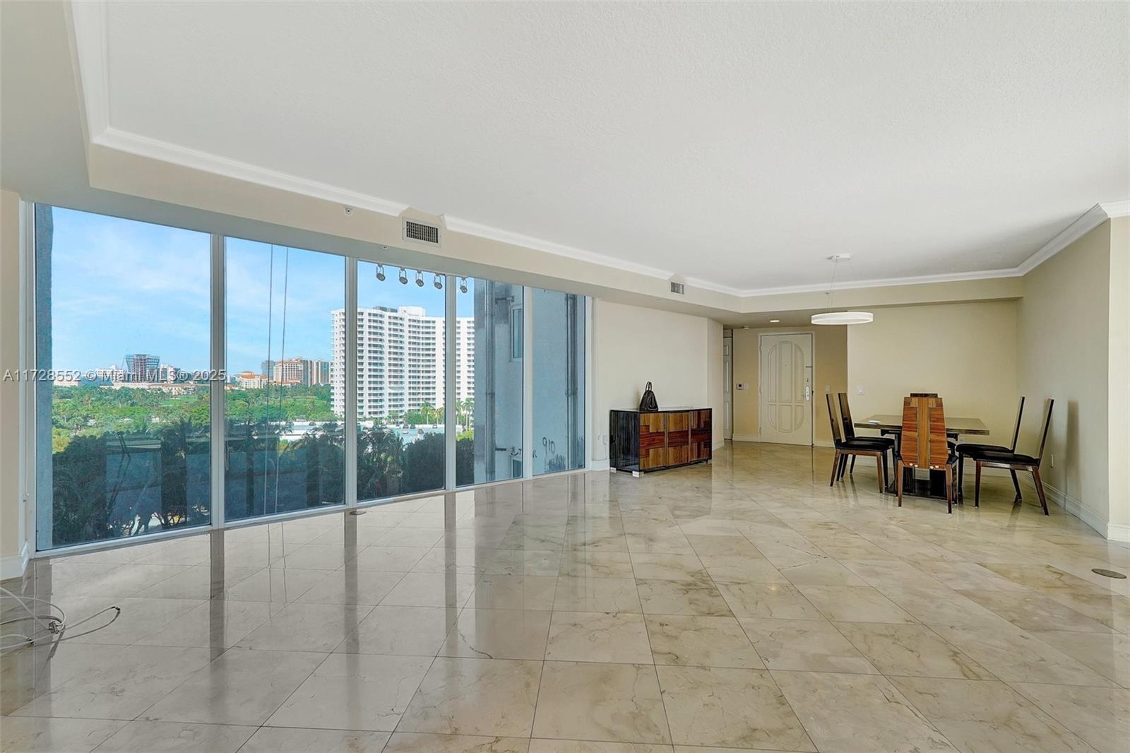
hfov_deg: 95.0
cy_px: 376
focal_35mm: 16
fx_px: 518
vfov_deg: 72.0
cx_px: 565
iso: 640
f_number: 13
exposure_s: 1/60
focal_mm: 16.5
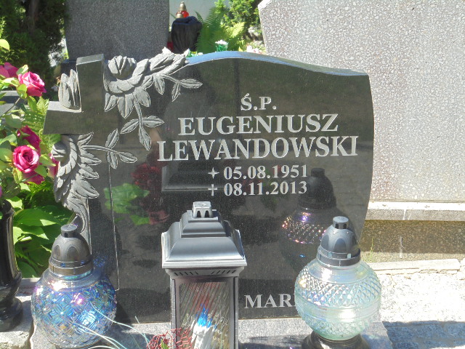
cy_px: 174
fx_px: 981
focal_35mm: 73
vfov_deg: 20.2
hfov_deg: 26.7
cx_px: 232
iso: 100
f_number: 6.1
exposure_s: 1/125
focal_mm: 13.1
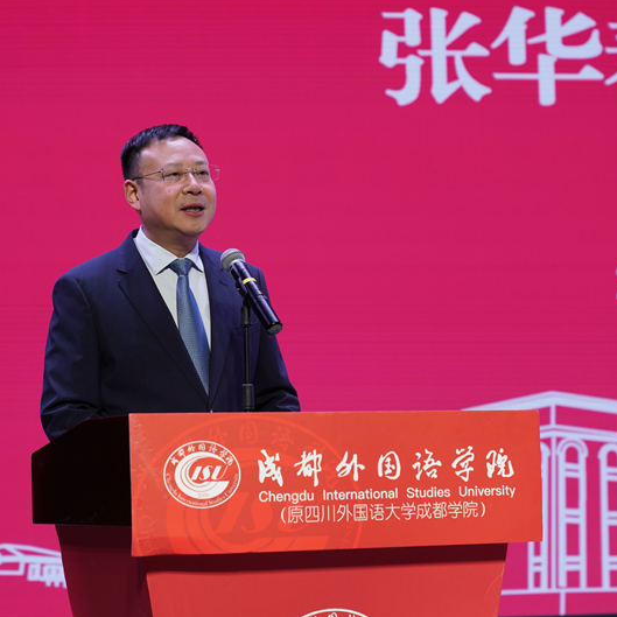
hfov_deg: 19.3
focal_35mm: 90
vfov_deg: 19.3
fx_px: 1815
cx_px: 297
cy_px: 308
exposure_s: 1/160
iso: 400
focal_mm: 70
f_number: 4.5
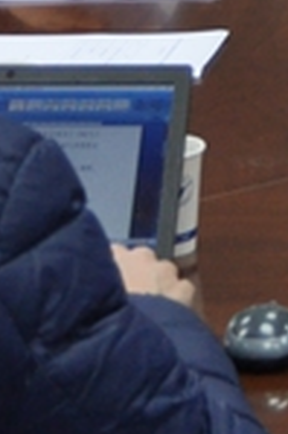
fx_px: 2658
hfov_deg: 6.1
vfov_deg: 8.9
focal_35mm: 221
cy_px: -382
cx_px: 401
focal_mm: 22
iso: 800
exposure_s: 1/100
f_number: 3.5
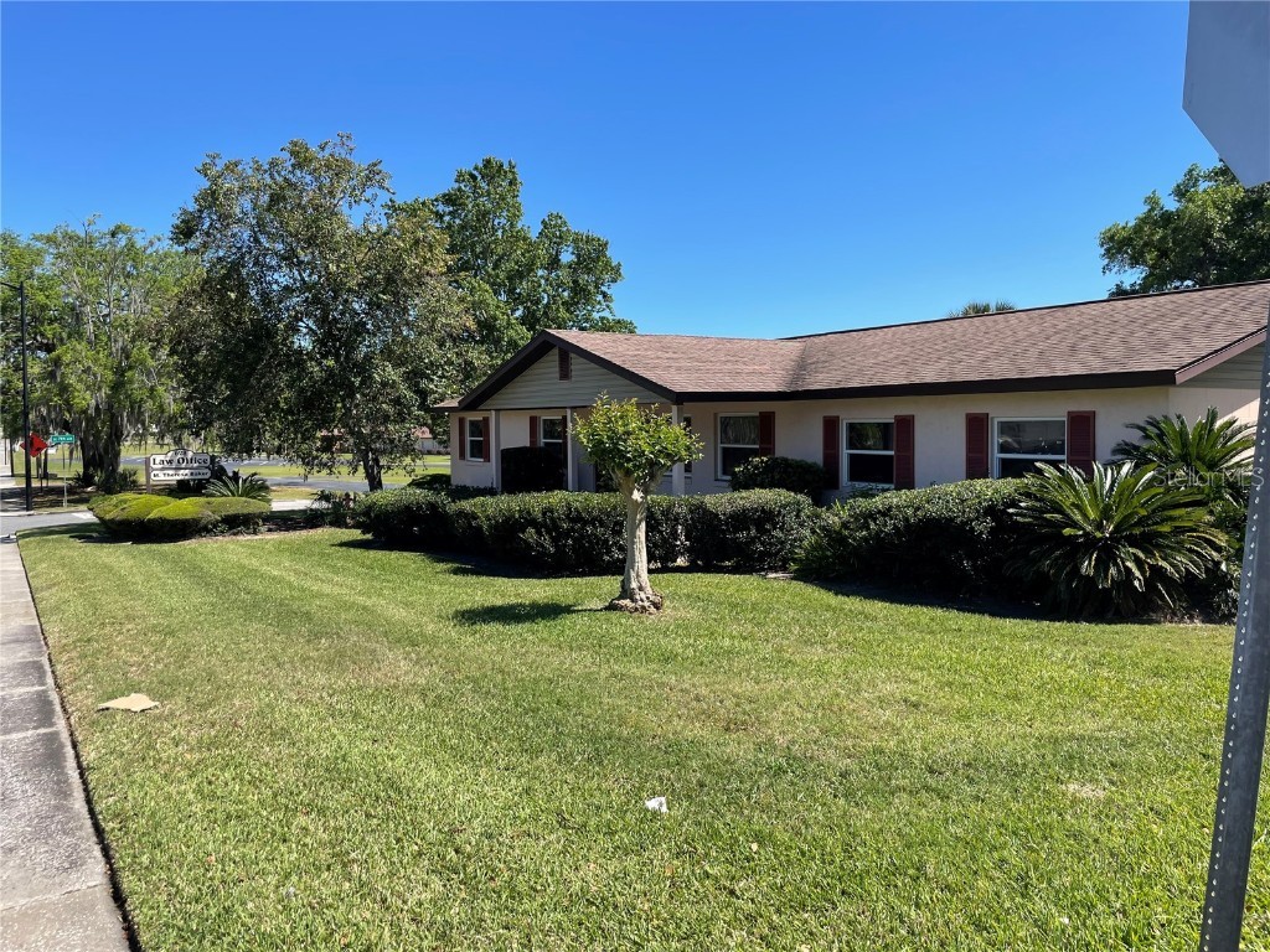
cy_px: 476
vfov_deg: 53.1
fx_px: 954
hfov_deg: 67.3
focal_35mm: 26
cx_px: 635
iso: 32
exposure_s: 1/2398
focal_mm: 4.2
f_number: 1.6
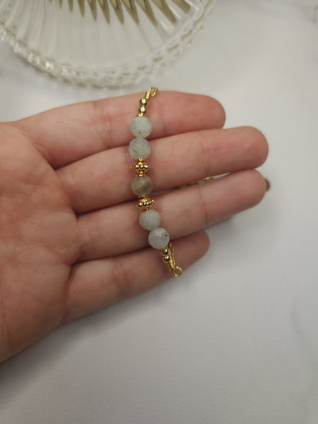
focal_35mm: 23
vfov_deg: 73.9
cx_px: 159
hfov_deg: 58.9
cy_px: 212
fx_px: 282
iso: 50
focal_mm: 5.4
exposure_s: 1/30
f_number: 1.8
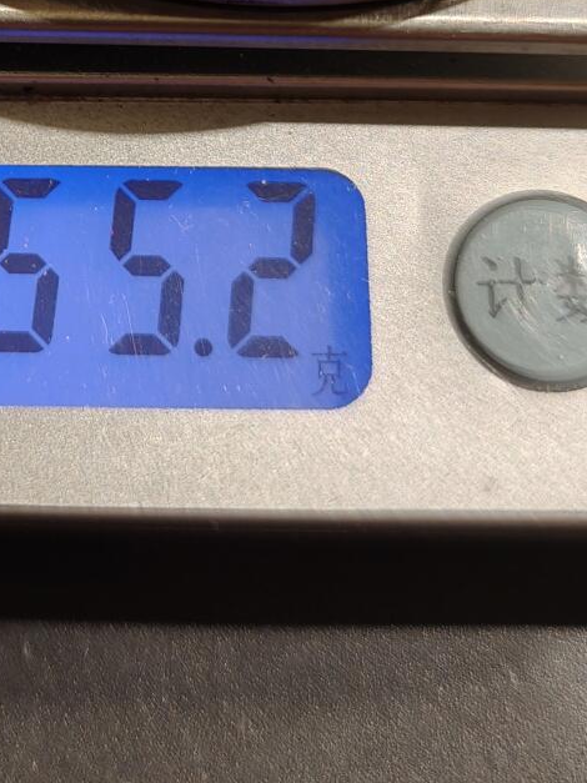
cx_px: 72
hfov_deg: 21.8
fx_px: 1493
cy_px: 69
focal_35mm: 66
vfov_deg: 28.2
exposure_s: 1/100
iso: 100
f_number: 1.6
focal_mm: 6.06
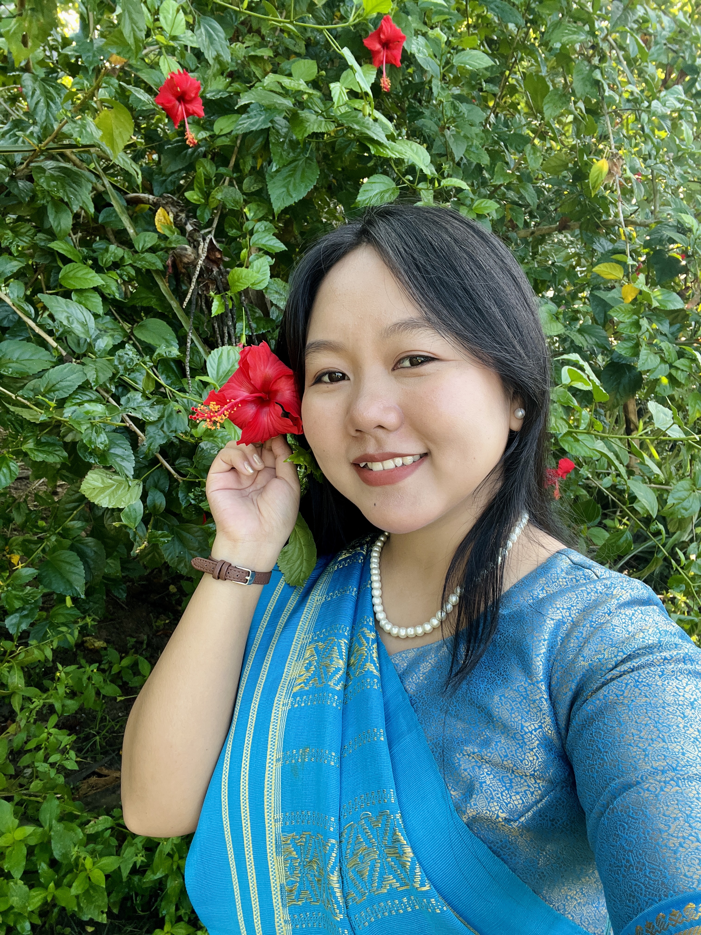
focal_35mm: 23
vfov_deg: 73.9
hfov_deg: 58.9
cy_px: 468
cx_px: 350
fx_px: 621
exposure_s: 1/121
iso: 50
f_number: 2.2
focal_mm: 2.71
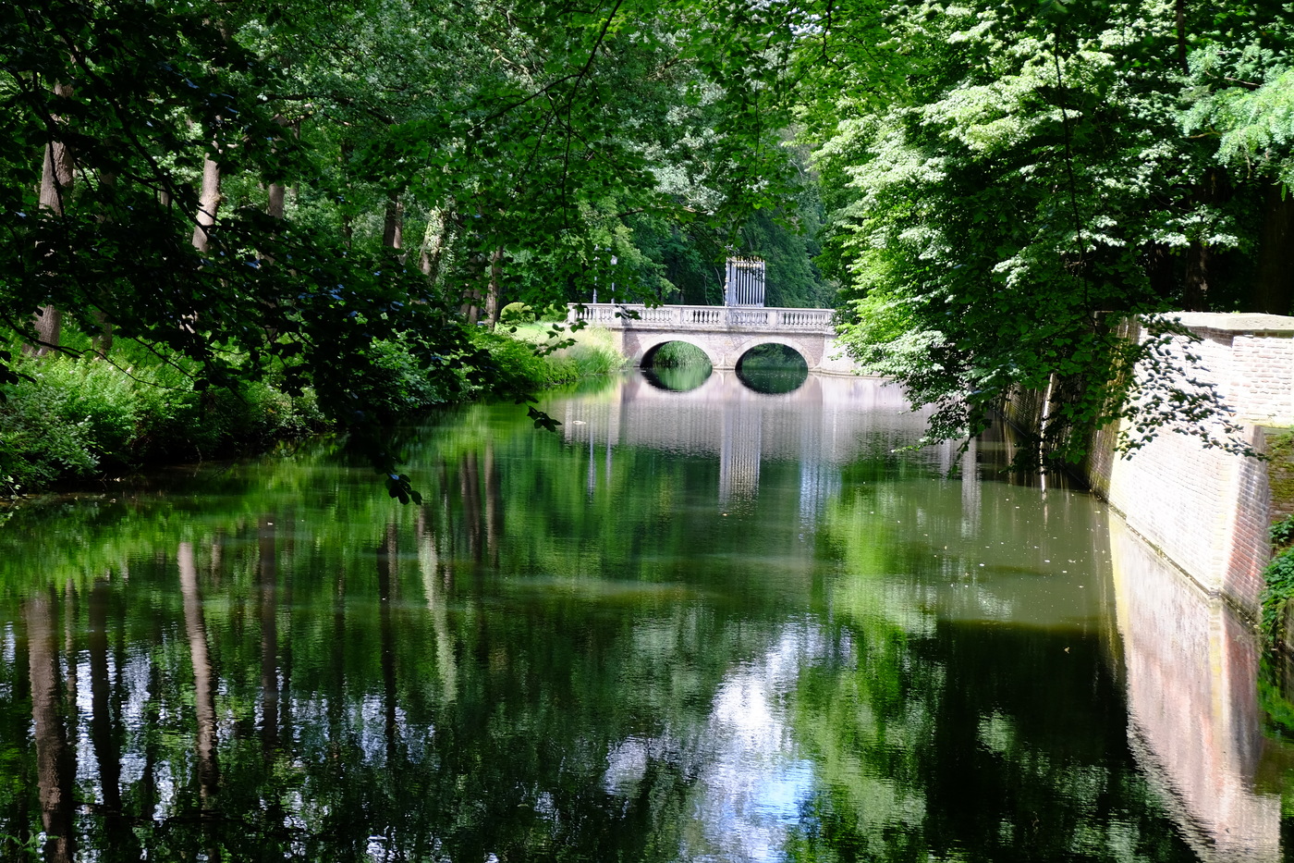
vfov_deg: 18.2
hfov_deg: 27.0
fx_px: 2695
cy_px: 432
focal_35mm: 75
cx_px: 647
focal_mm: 50
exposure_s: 1/140
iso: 400
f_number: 5.6
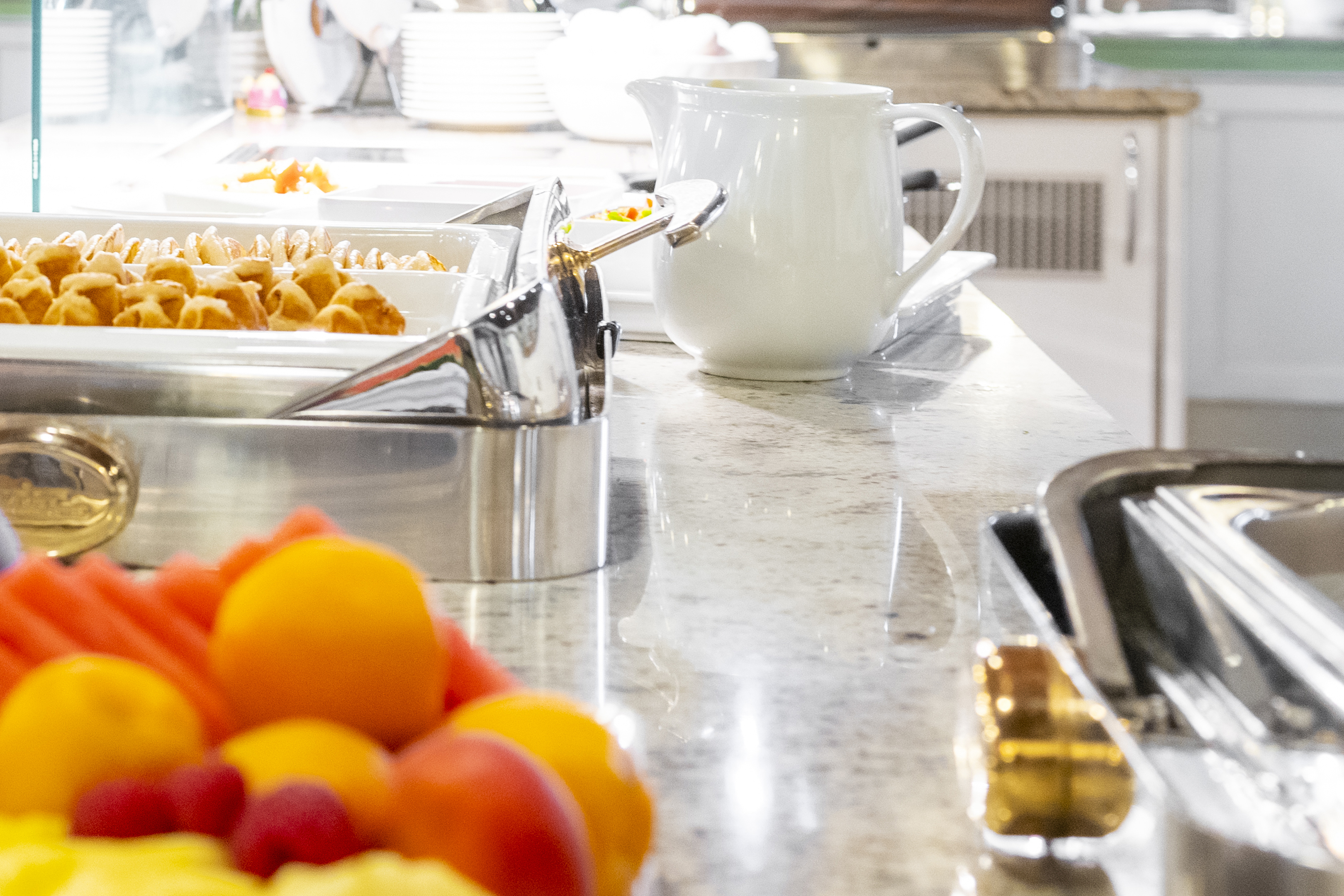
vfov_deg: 17.1
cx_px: -352
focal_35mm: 79
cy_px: 132
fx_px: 2949
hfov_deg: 23.1
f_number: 4
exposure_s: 1/13
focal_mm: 31
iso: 640
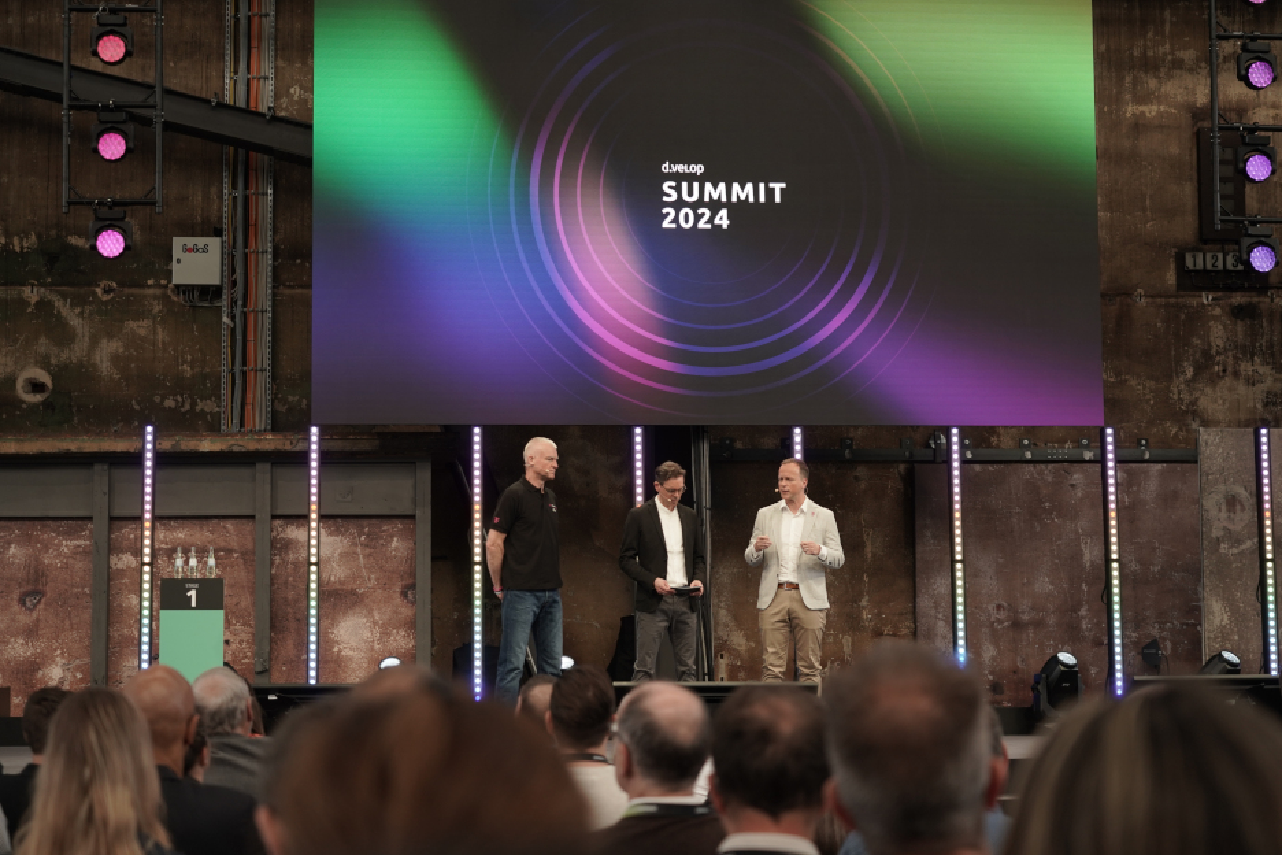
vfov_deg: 22.3
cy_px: 428
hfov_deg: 32.9
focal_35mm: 61
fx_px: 2172
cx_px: 641
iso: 640
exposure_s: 1/320
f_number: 4
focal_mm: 61
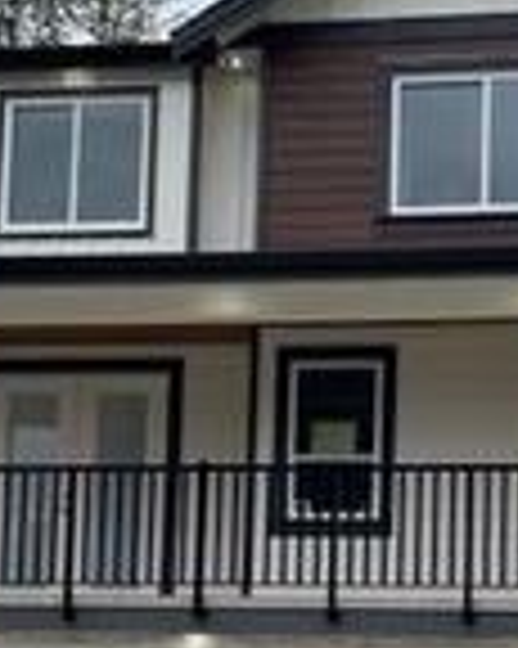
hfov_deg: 17.3
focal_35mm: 88
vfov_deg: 21.4
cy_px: 538
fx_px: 1688
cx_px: 410
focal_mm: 4.2
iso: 32
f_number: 1.6
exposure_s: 1/532
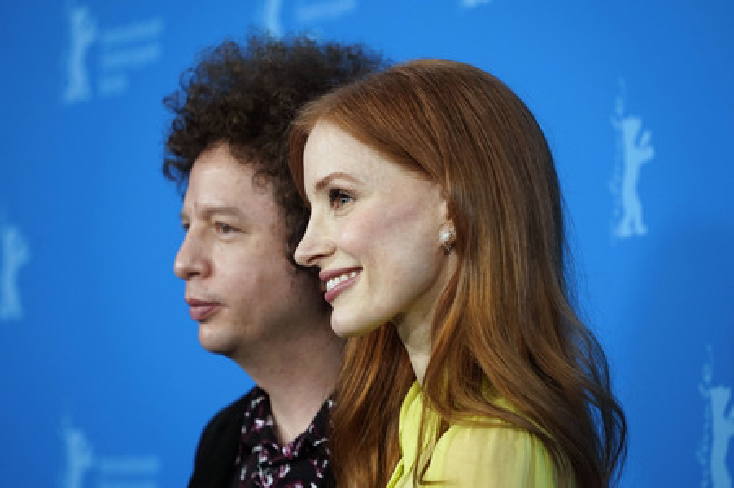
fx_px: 4075
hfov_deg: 10.3
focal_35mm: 200
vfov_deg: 6.9
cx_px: 367
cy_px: 244
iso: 2000
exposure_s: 1/200
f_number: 5.6
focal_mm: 200
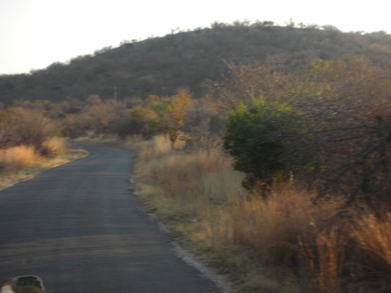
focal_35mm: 73
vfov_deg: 20.2
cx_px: 196
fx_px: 825
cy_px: 146
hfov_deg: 26.7
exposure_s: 1/120
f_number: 4.4
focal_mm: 12.2
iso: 80
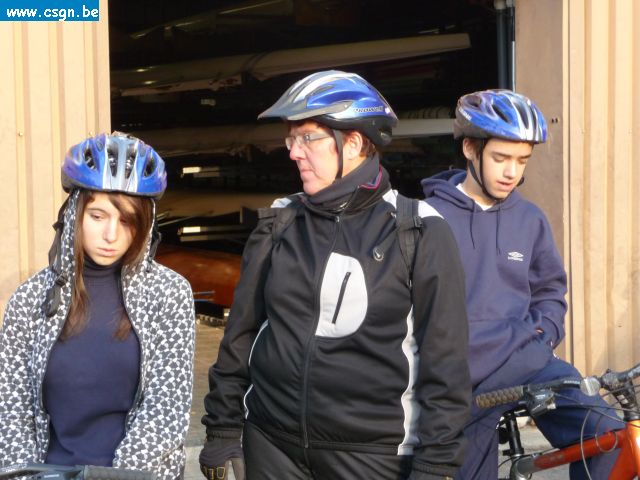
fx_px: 1424
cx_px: 320
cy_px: 240
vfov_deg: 19.1
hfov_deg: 25.3
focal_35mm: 77
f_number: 4.6
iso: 200
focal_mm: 13.1
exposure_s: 1/80
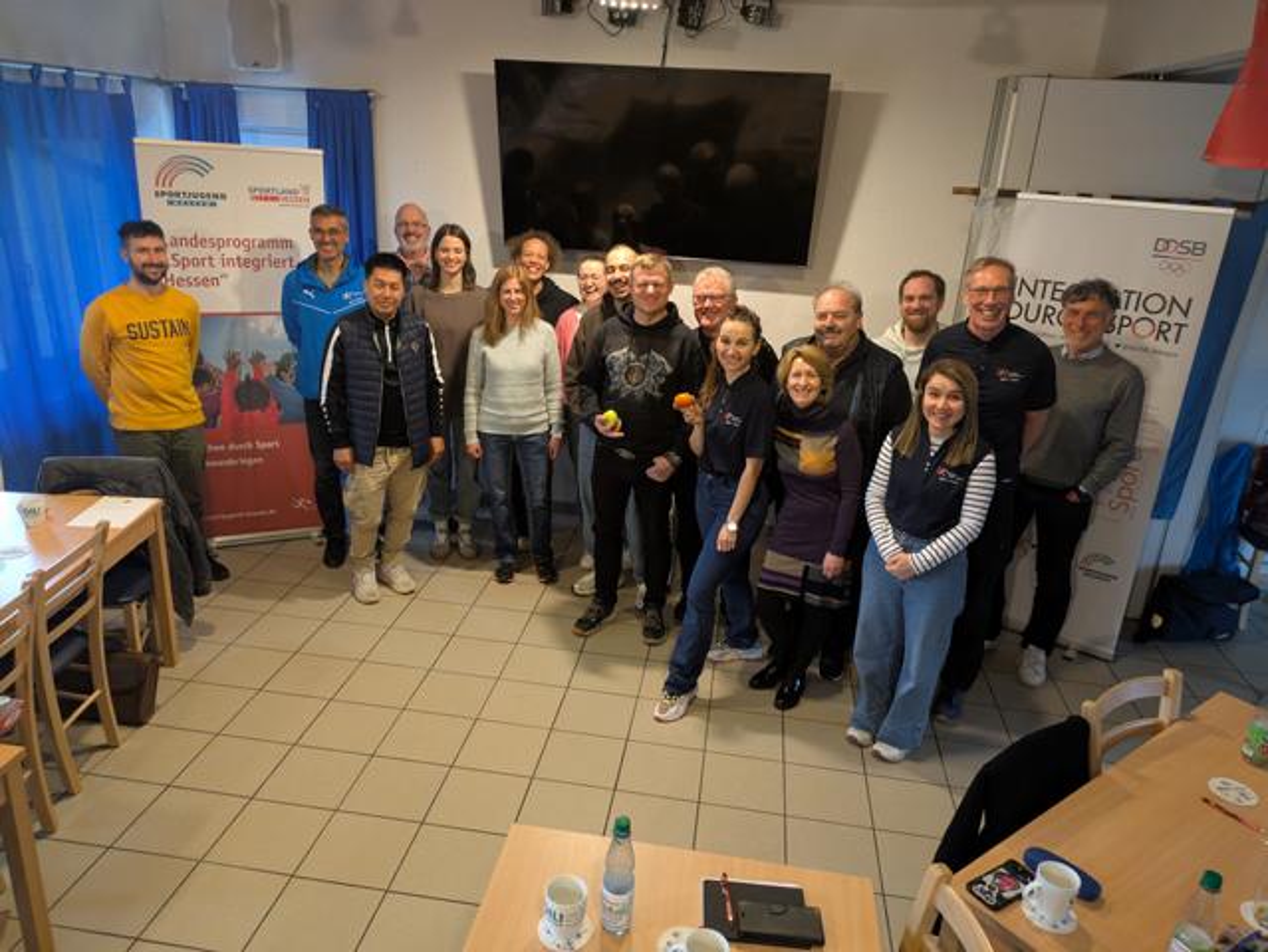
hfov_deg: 69.4
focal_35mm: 25
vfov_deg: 54.9
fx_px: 916
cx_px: 634
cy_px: 476
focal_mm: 5.43
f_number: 1.89
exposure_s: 1/50
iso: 302
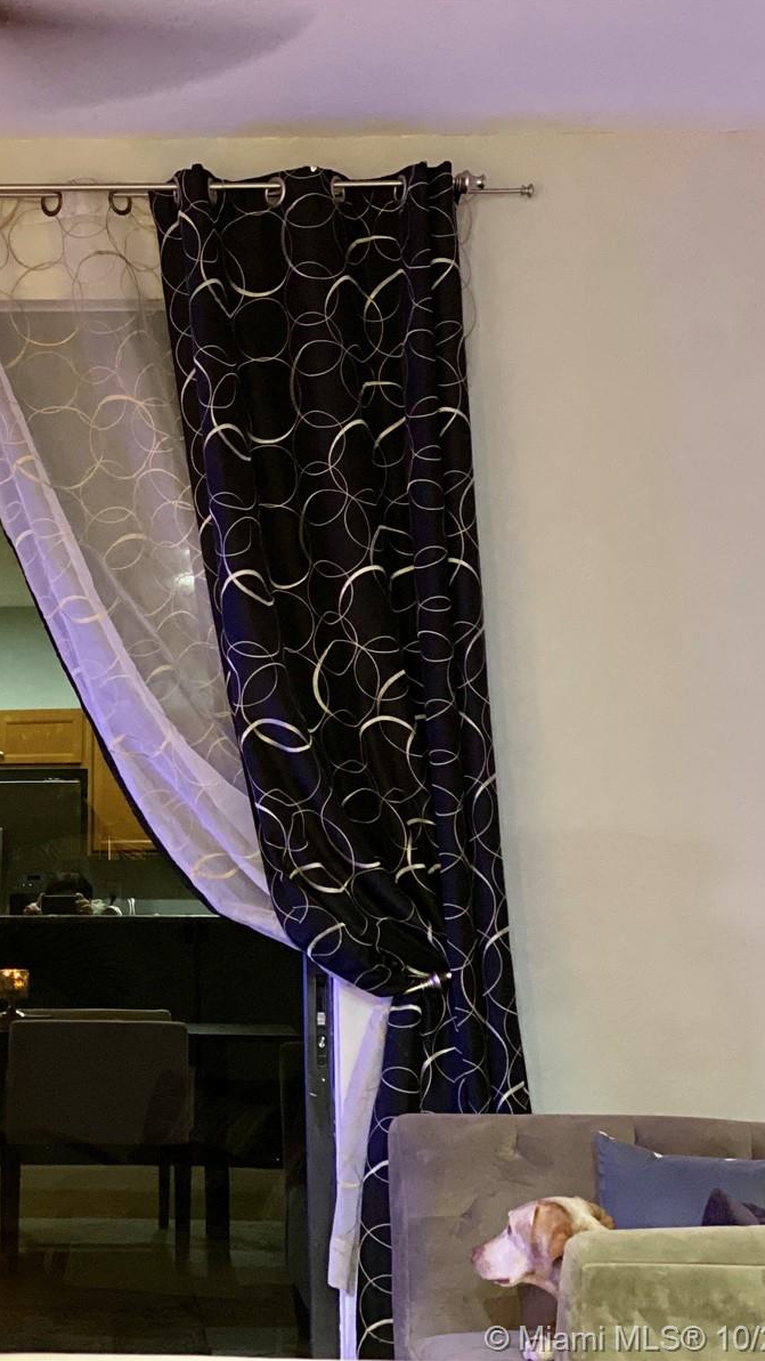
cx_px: -57
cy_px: 678
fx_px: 2741
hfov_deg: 15.5
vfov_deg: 27.9
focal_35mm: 76
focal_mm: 6
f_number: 2
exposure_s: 1/15
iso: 500
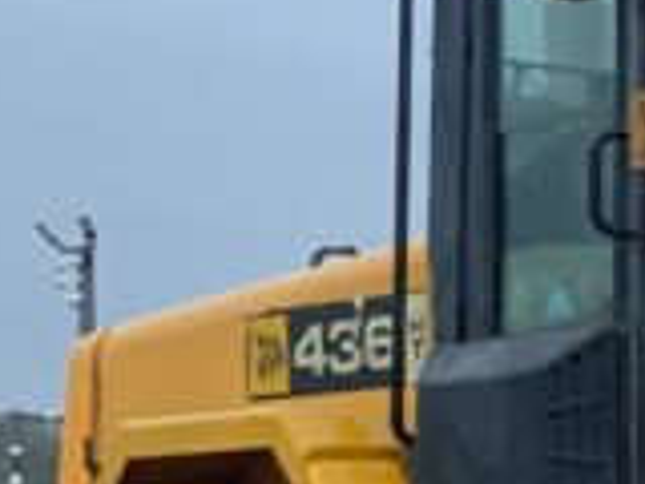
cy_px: 488
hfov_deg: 9.3
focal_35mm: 186
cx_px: 1645
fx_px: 3466
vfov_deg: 7.9
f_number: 1.8
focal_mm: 3
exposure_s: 1/122
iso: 64
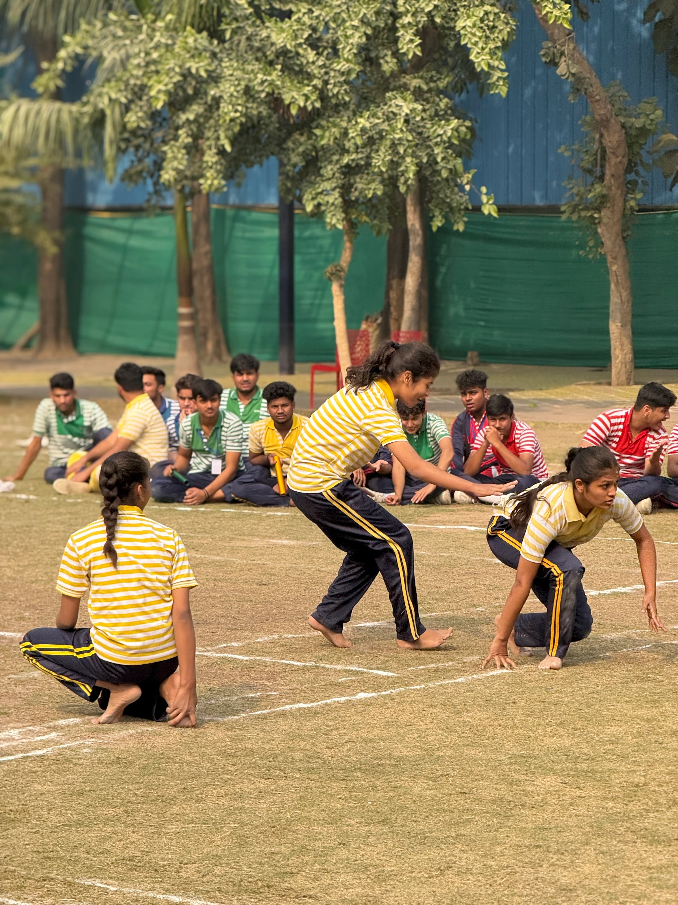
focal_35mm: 120
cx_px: 339
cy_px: 452
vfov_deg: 16.4
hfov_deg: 12.3
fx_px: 3134
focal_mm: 15.66
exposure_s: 1/700
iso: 50
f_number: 2.8
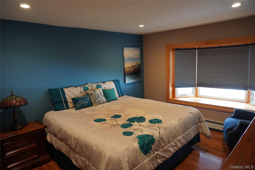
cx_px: 128
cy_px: 85
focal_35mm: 24
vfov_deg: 53.1
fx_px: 170
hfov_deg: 73.7
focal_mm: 16
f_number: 3.5
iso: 1600
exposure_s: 1/160
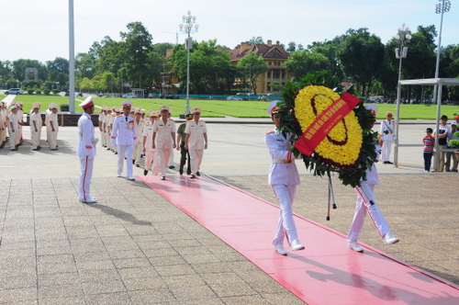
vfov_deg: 28.0
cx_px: 230
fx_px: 611
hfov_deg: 41.2
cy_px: 152
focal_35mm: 48
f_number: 10
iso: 200
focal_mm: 32
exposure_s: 1/200
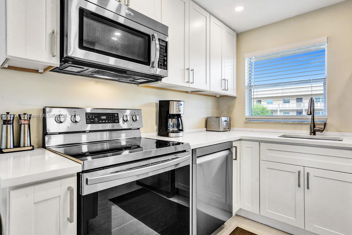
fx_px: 186
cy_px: 116
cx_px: 178
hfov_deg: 86.9
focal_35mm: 19
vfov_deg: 64.6
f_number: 9
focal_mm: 18
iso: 1600
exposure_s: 1/160
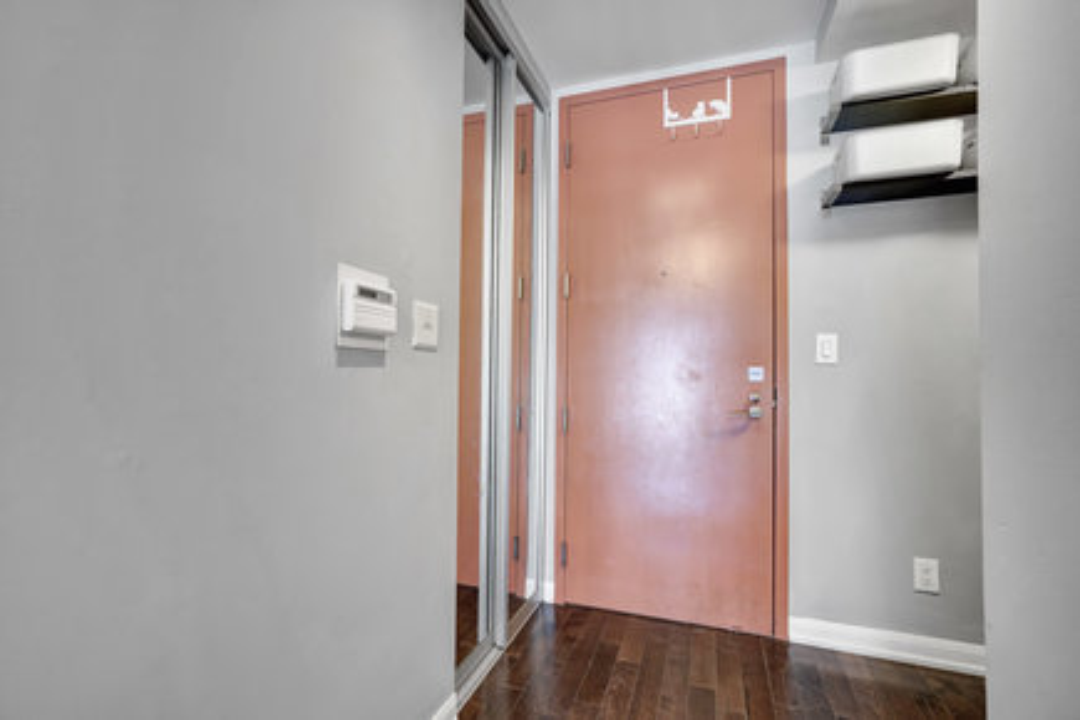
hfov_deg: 96.7
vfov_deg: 73.7
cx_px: 540
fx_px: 480
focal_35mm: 16
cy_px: 360
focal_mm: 16
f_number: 8
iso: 800
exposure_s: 1/5
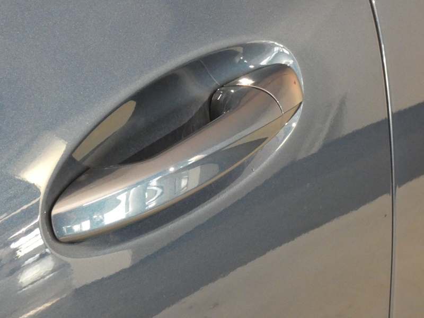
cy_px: 159
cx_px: 212
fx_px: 1139
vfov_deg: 15.9
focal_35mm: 93
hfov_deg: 21.1
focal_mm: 16.6
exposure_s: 1/15
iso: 1600
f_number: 4.7
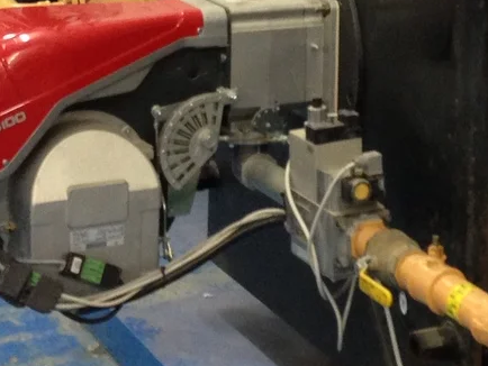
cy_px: -181
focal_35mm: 124
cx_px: 477
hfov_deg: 15.6
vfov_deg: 11.5
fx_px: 1749
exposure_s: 1/20
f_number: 2.4
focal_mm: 4.13
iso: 200
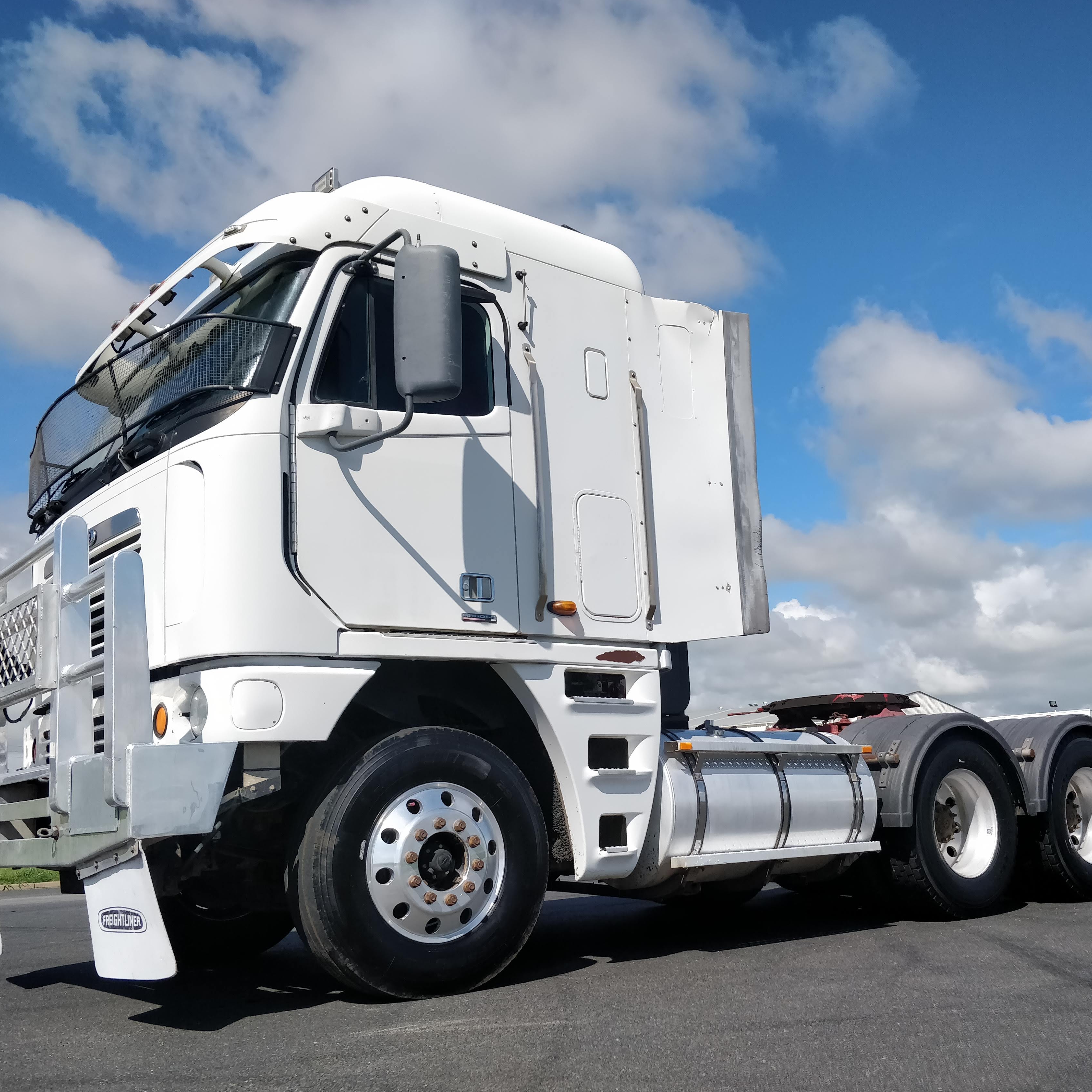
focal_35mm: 29
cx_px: 605
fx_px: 1035
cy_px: 558
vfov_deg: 55.6
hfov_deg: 55.5
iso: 200
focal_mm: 4.1
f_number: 1.7
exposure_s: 1/3610
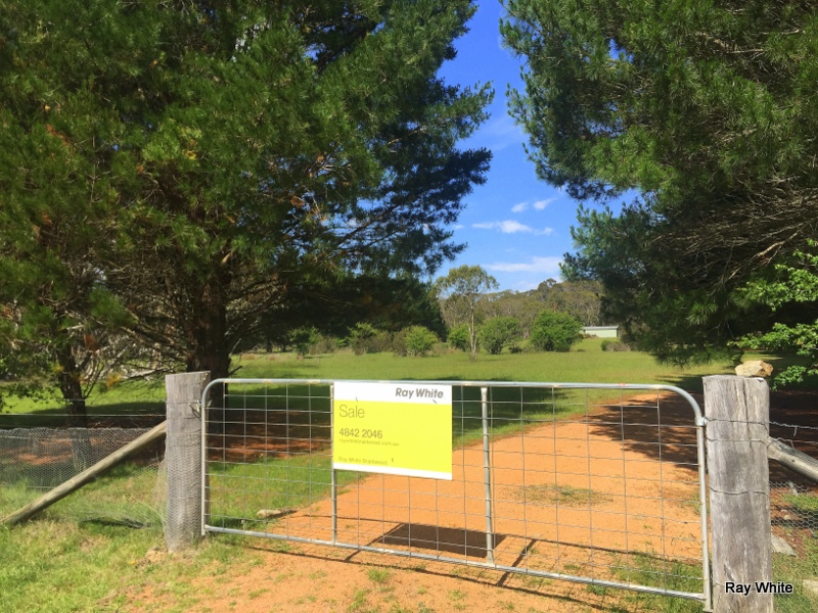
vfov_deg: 48.2
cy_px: 306
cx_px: 409
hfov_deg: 61.7
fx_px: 685
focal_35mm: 29
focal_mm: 4.15
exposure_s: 1/1412
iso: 32
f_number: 2.2
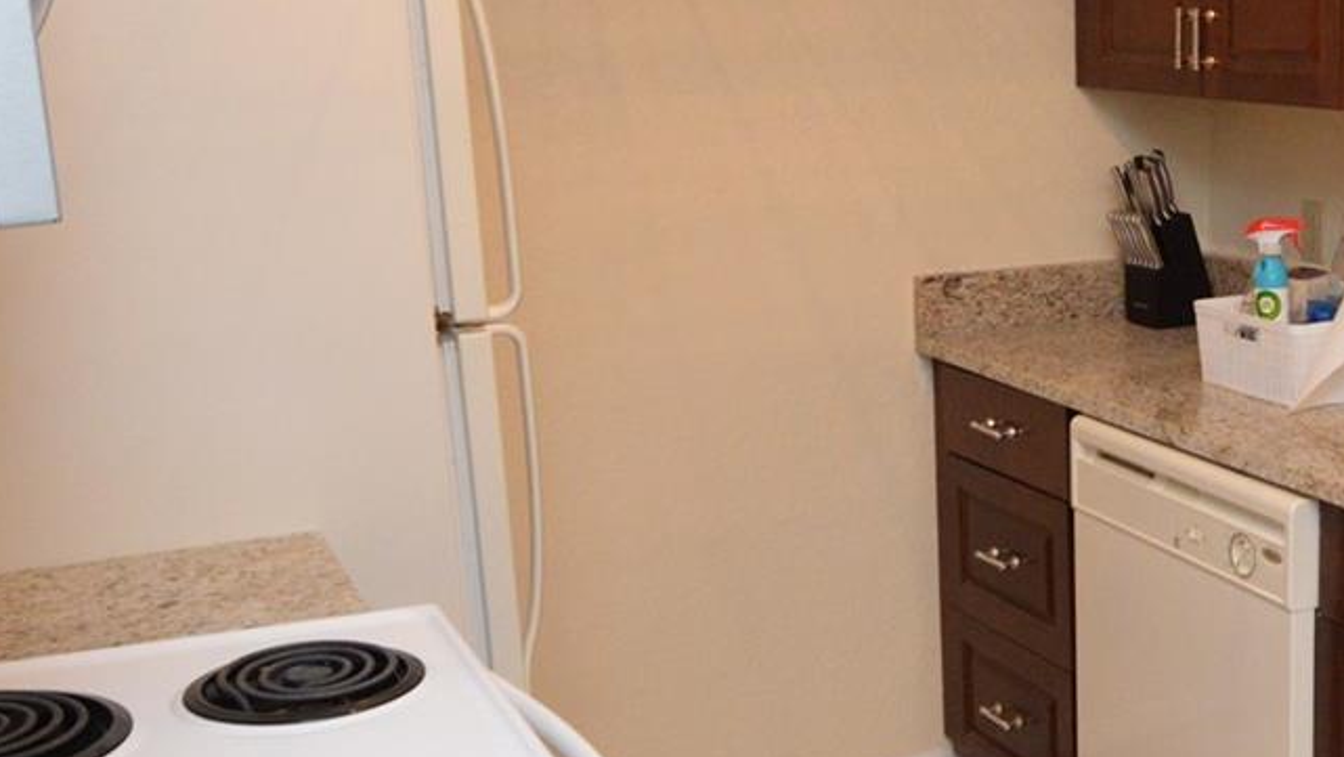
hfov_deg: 40.9
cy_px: 406
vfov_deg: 25.5
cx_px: 1164
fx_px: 1675
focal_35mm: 47
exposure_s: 1/60
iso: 1600
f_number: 4
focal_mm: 12
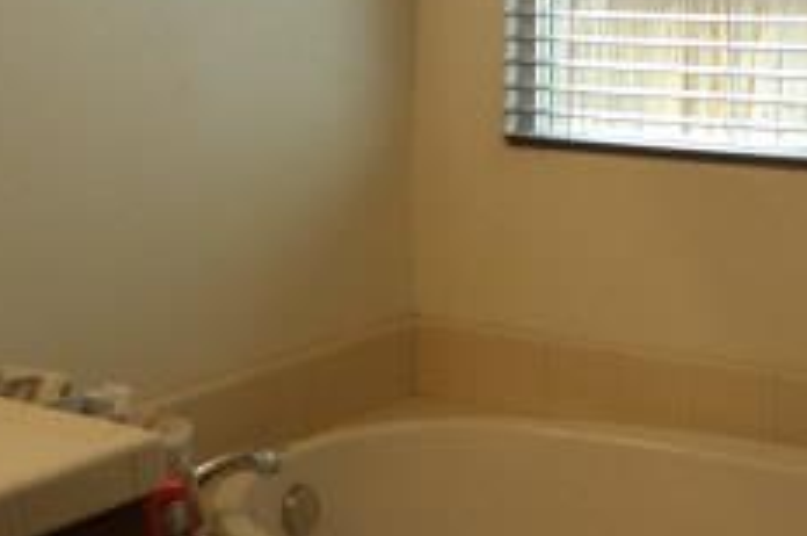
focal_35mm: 69
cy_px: 285
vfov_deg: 19.7
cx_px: 532
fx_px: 1545
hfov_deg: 29.1
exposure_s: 1/34
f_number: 3.2
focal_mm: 4.3
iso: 100
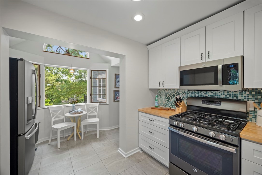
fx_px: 102
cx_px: 131
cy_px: 88
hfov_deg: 104.2
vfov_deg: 81.2
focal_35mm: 14
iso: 400
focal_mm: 14
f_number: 4
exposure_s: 1/8
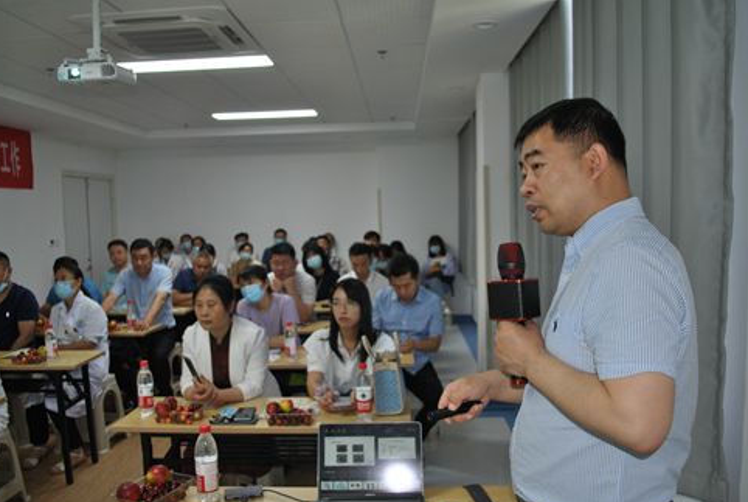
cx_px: 366
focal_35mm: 28
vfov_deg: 46.5
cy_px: 259
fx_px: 583
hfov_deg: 65.4
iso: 200
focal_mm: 18
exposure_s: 1/60
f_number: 3.5
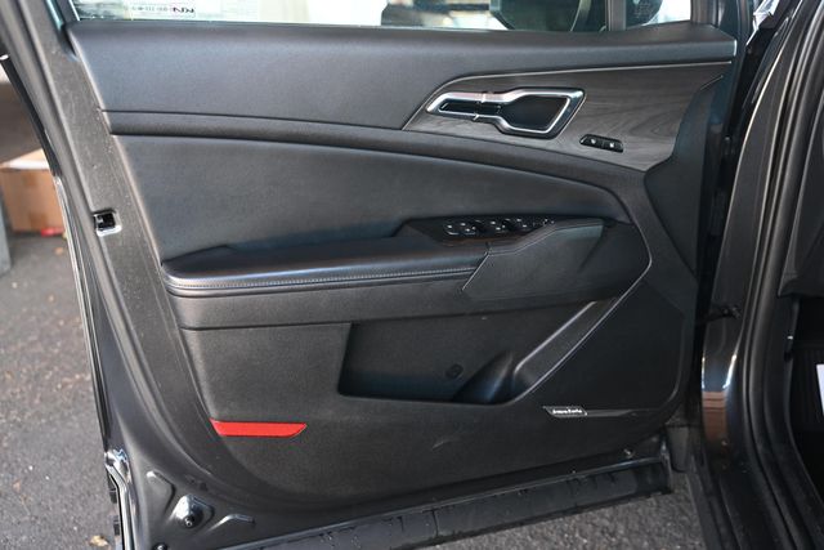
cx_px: 412
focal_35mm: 34
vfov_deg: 39.4
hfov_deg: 56.5
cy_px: 275
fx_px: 767
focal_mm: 33.5
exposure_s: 1/60
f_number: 3.2
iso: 800
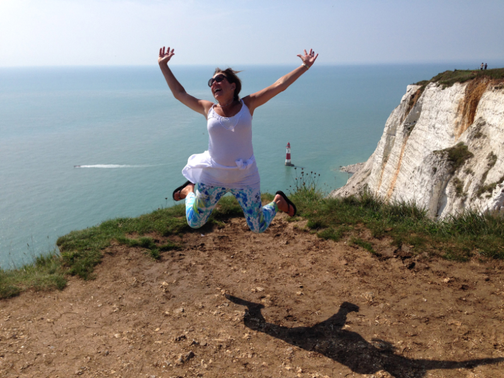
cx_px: 252
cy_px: 189
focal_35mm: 33
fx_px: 480
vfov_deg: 42.9
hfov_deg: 55.4
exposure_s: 1/2463
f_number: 2.4
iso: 50
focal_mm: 4.1
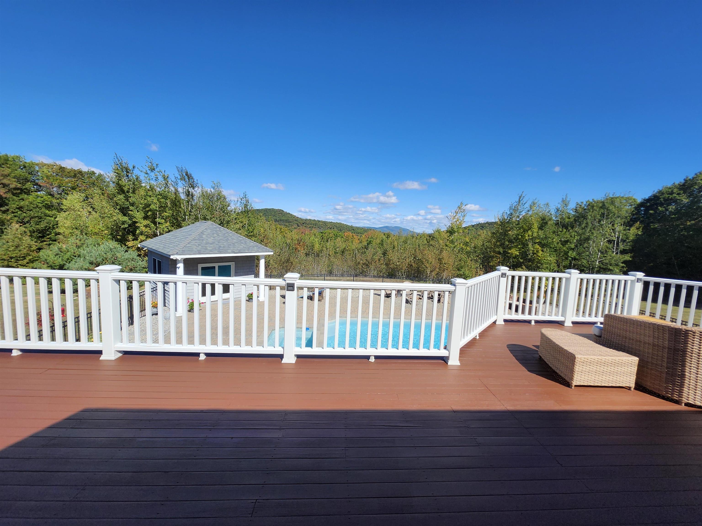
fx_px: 264
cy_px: 263
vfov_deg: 89.9
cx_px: 351
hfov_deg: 106.2
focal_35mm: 13
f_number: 2.2
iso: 40
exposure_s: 1/2033
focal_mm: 1.74
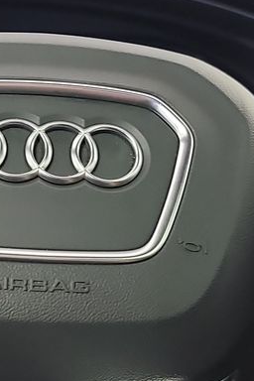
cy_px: 225
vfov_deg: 19.6
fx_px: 1101
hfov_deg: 13.0
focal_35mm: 104
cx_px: -8
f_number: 1.8
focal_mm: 6.7
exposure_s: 1/24
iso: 800
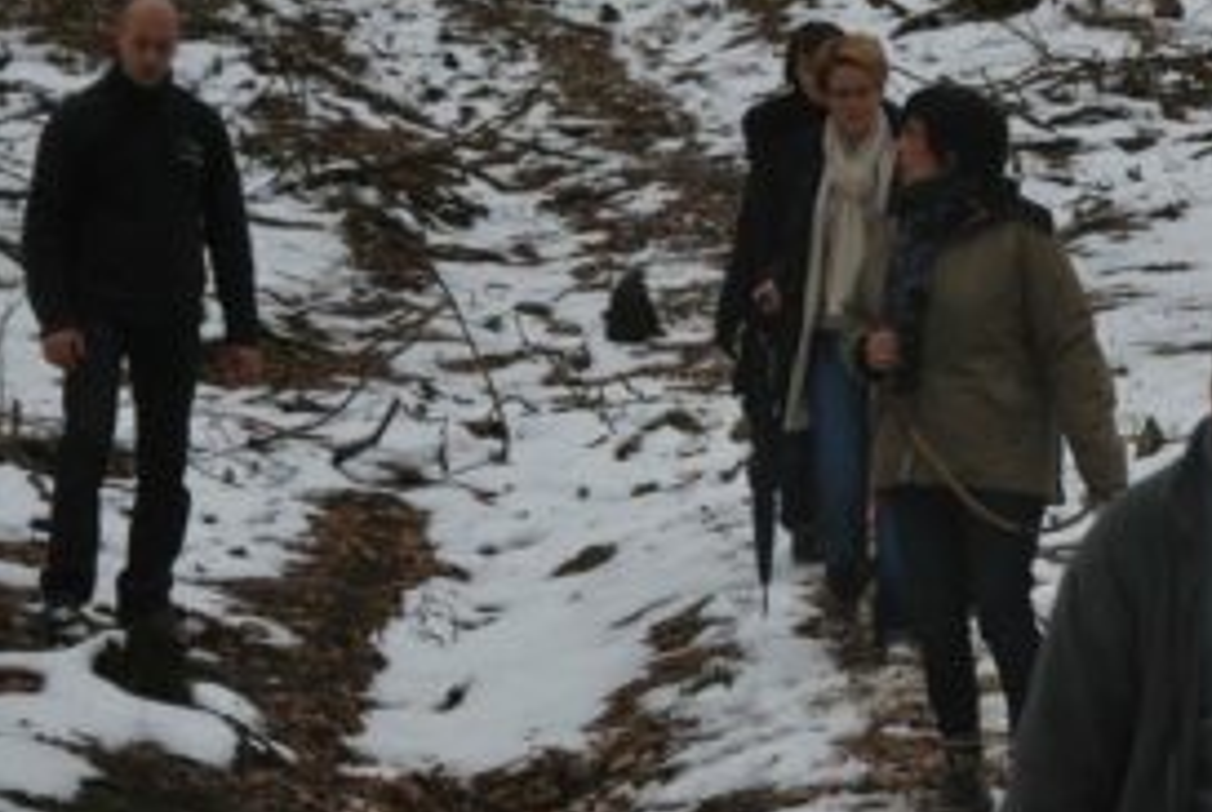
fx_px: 7790
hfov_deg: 8.9
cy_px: 688
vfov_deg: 6.0
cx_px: 1039
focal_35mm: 231
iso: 200
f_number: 5.6
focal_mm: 70
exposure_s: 1/160
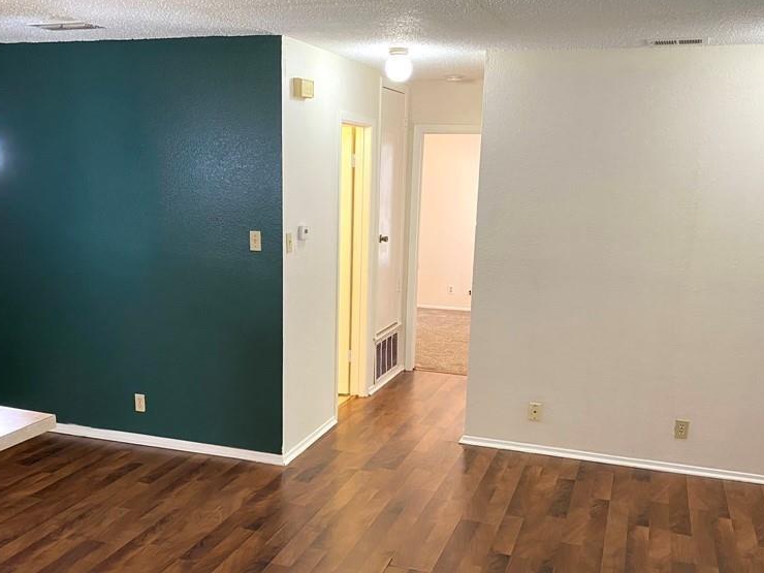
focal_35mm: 36
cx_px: 372
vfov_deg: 39.5
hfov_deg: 51.3
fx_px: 795
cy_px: 342
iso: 200
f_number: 1.8
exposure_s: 1/60
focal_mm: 4.25
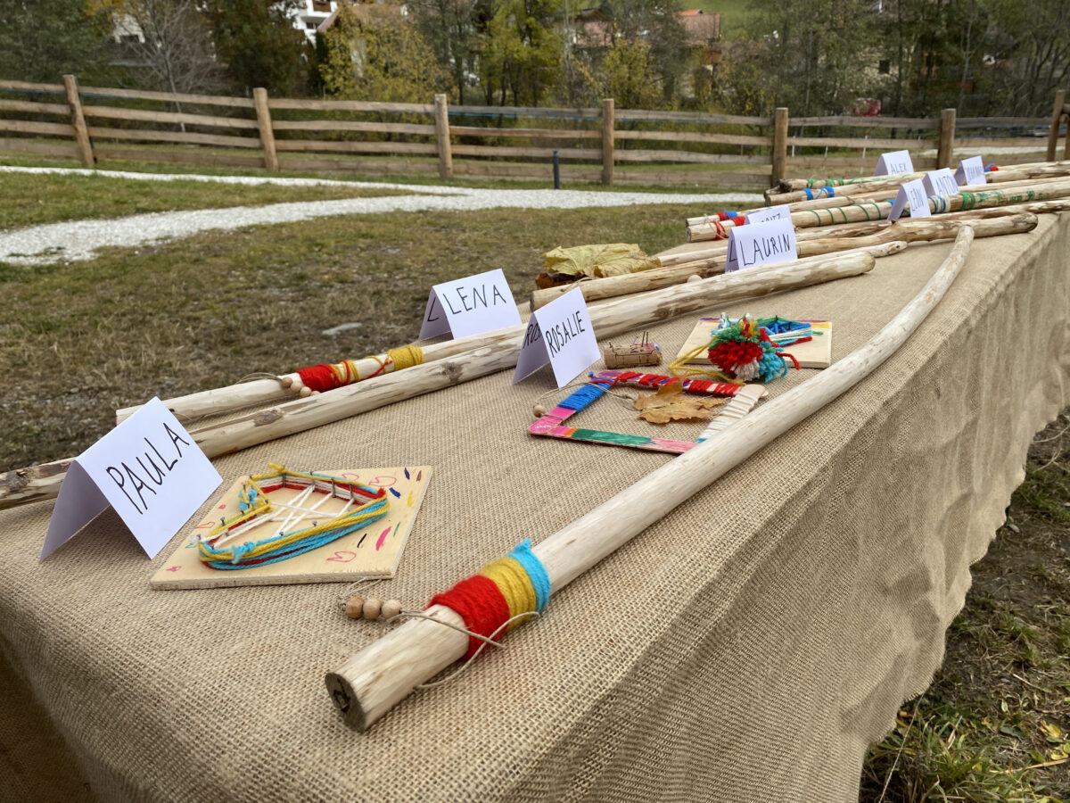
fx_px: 804
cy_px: 402
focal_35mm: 26
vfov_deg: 53.1
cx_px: 535
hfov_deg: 67.3
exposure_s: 1/1412
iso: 32
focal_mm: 4.25
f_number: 1.8
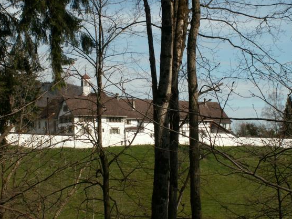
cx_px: 153
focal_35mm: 76
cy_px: 102
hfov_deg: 25.7
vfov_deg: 19.4
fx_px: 641
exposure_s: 1/160
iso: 50
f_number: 8
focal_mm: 11.03
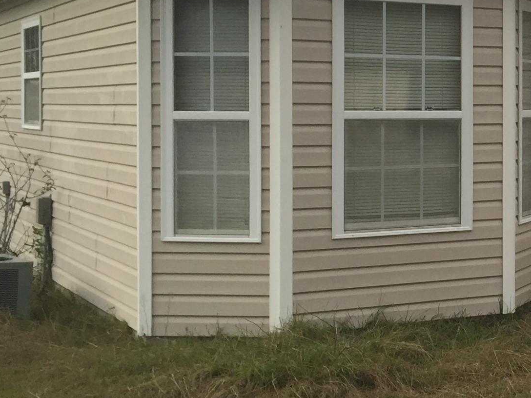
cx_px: 687
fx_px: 1227
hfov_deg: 22.0
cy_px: 121
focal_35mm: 80
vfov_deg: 18.4
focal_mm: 4.15
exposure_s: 1/434
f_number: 2.2
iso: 32
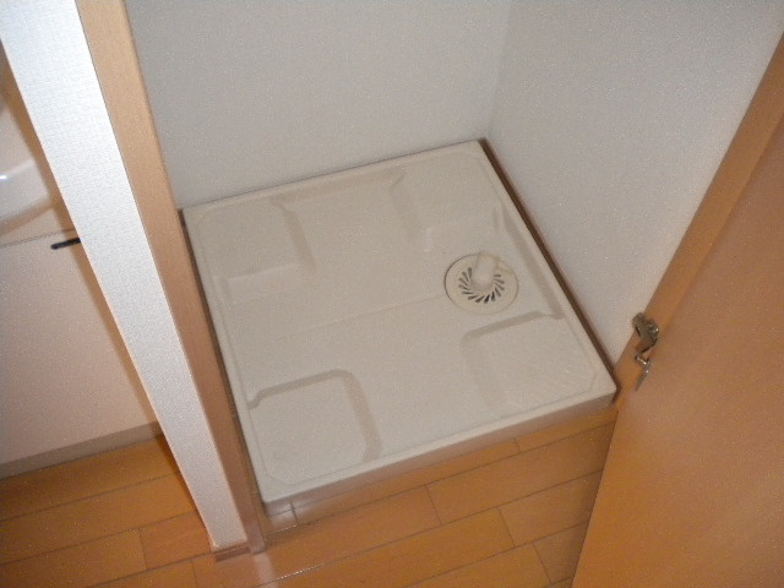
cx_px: 392
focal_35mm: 35
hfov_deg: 52.6
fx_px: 793
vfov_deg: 40.7
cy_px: 294
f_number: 3.1
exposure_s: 1/30
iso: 400
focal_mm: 6.3
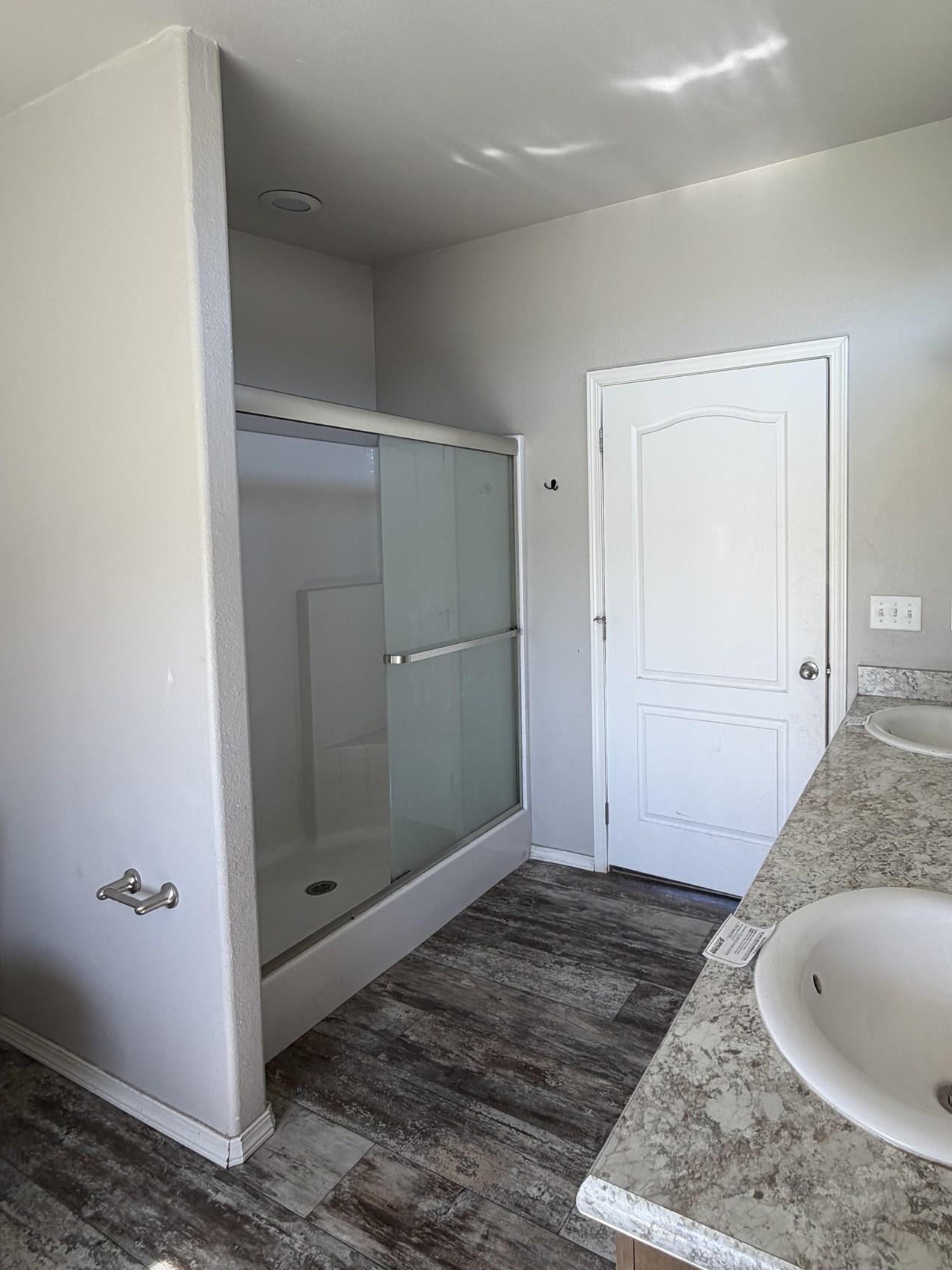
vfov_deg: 84.4
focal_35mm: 19
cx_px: 616
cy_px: 570
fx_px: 697
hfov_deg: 67.2
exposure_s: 1/121
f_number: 2.2
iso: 100
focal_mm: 2.22
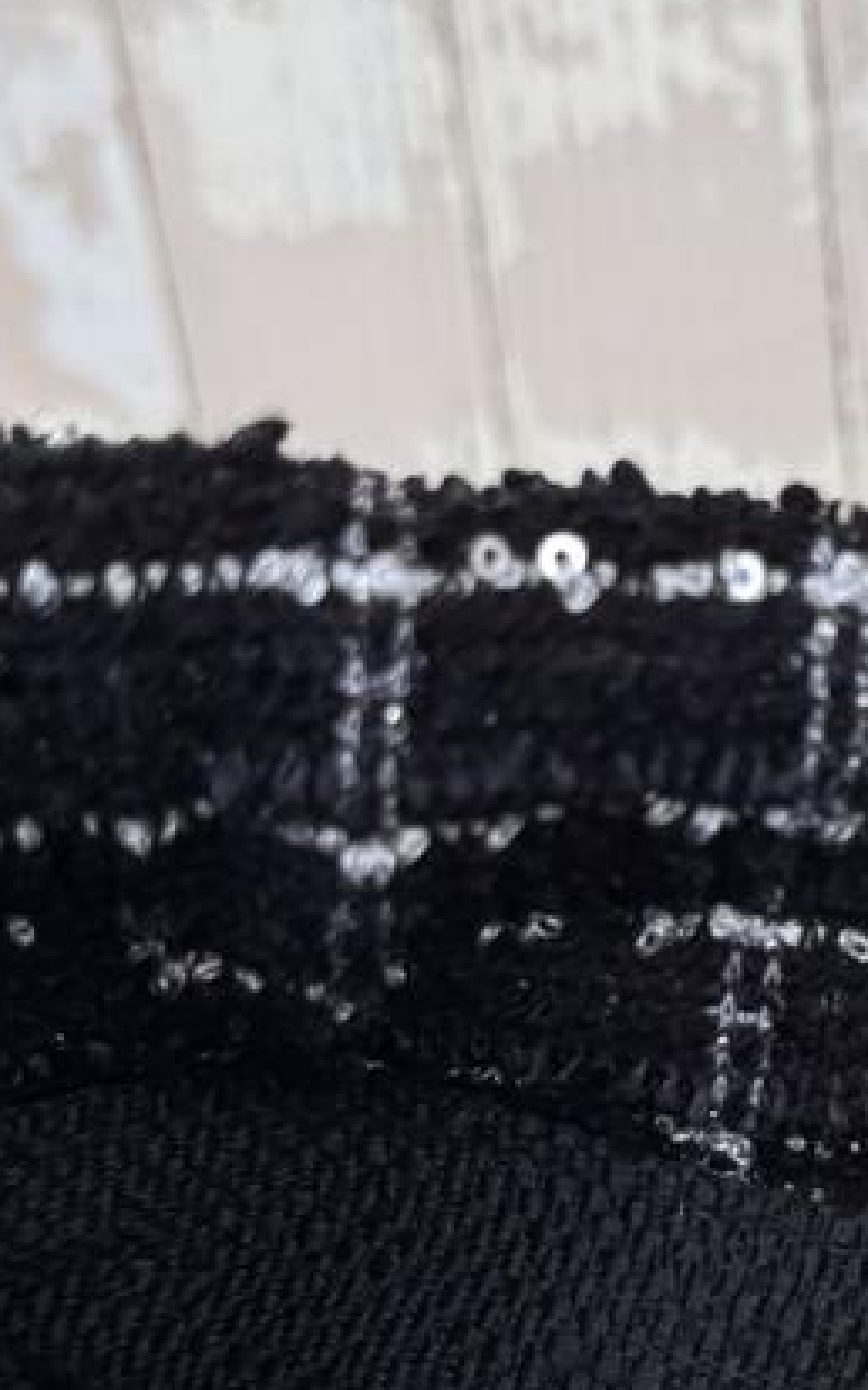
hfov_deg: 17.4
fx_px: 2802
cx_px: 720
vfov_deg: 27.8
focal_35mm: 74
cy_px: 865
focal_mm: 6.76
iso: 64
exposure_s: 1/287
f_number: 1.78
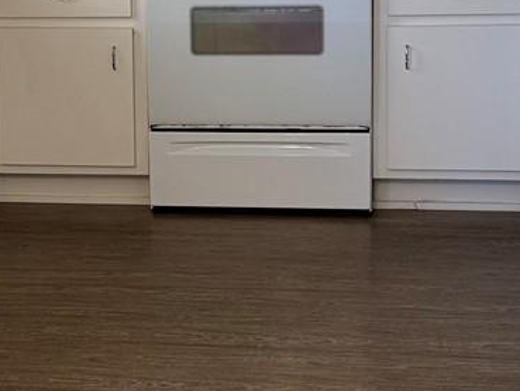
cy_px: 130
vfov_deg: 14.2
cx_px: 120
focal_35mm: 104
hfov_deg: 18.7
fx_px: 1563
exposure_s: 1/120
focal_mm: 6.76
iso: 200
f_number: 1.78
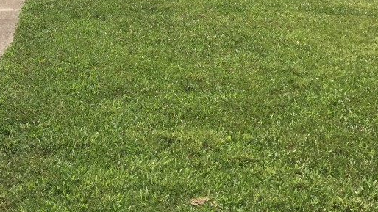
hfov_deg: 32.5
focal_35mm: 63
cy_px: -41
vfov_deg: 18.2
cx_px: 78
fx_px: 631
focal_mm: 4.15
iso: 40
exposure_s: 1/2475
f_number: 2.2
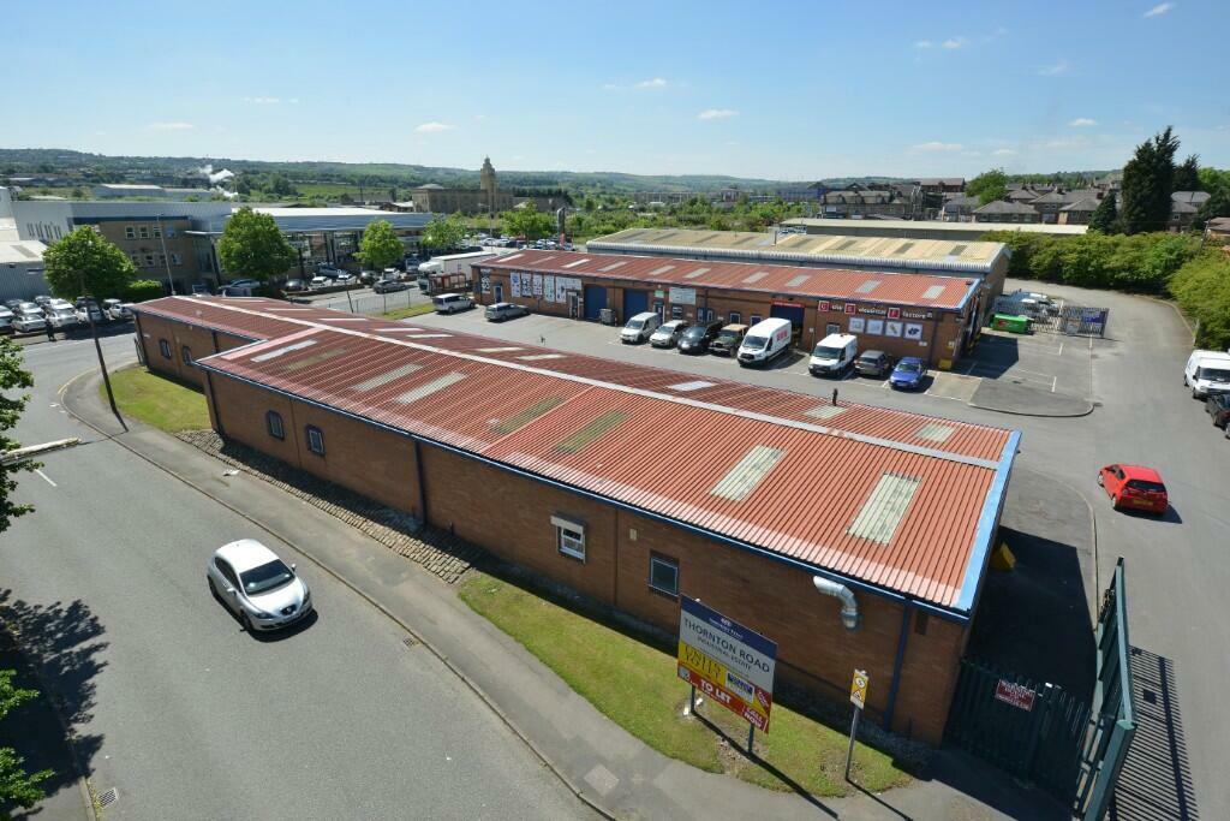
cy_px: 410
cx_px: 615
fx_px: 649
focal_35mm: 19
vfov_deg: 64.6
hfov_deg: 86.9
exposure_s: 1/200
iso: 100
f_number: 8
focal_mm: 19
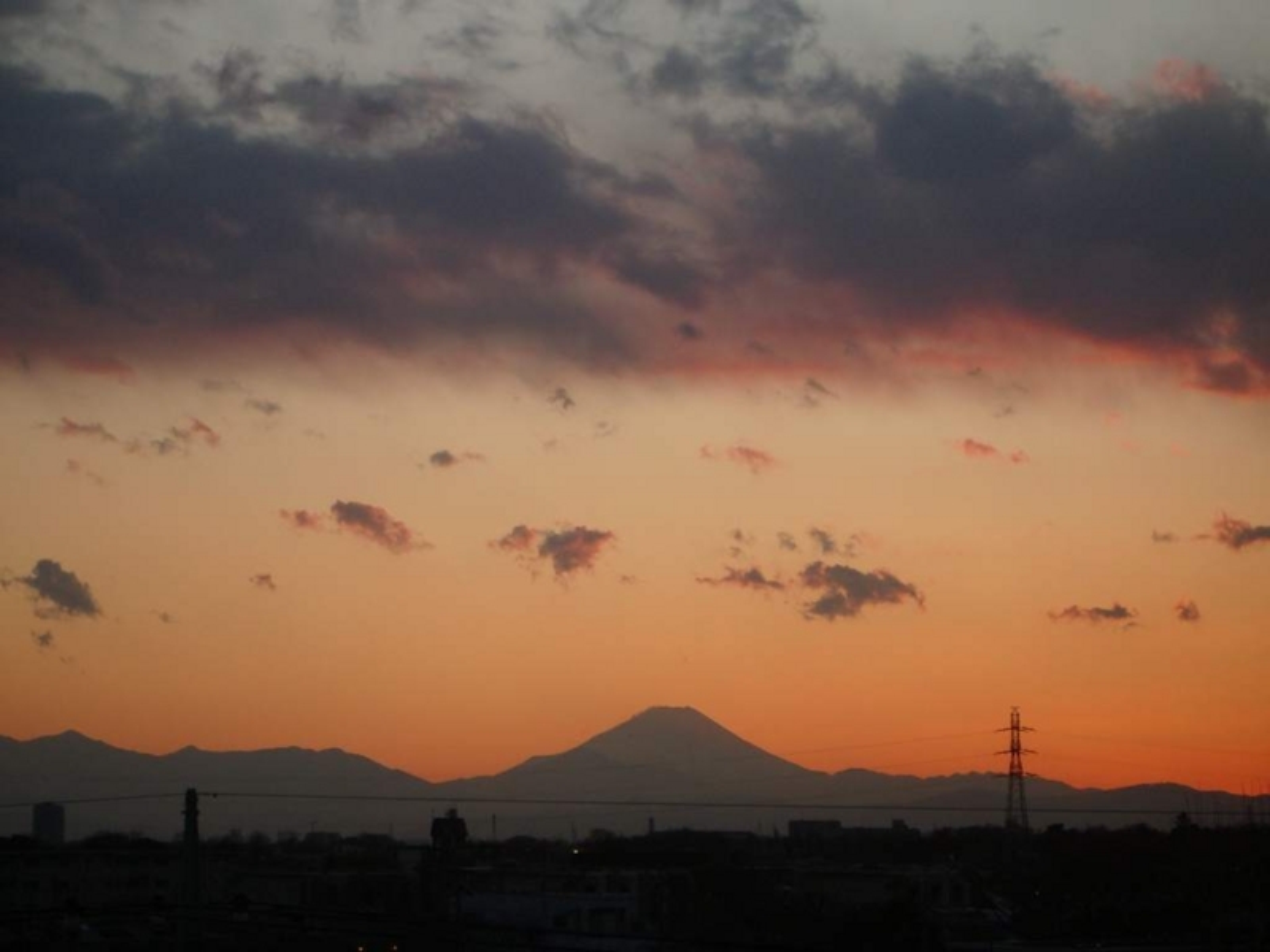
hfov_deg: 18.7
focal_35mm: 105
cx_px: 635
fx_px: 3852
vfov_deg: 14.1
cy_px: 476
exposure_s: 1/80
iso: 100
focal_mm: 17.4
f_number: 4.8
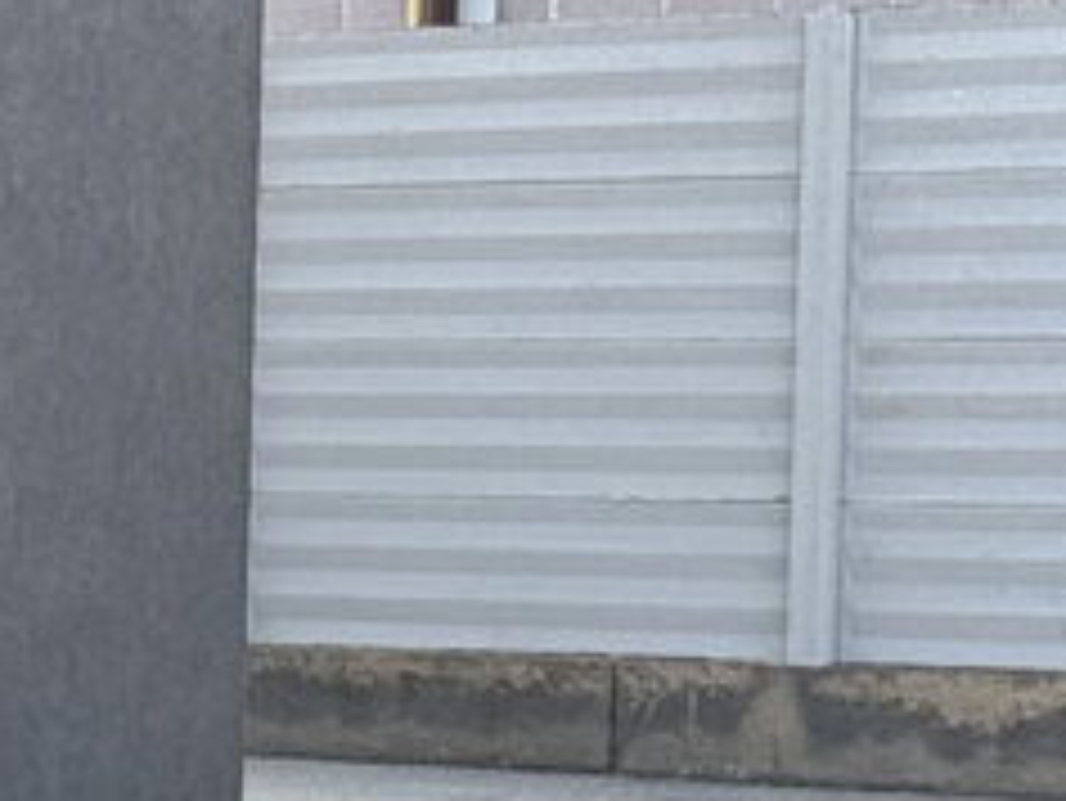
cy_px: 1134
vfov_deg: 7.1
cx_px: -1133
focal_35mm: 207
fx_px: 6378
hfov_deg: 8.9
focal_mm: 6.76
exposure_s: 1/578
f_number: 1.78
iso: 64
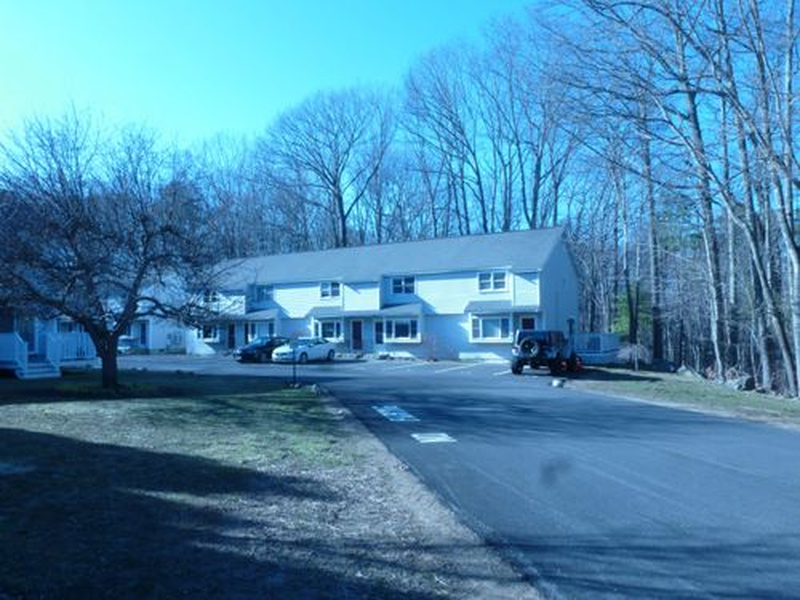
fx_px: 555
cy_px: 300
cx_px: 400
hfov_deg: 71.6
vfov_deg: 56.8
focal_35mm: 24
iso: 100
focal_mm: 4.3
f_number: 8
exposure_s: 1/60
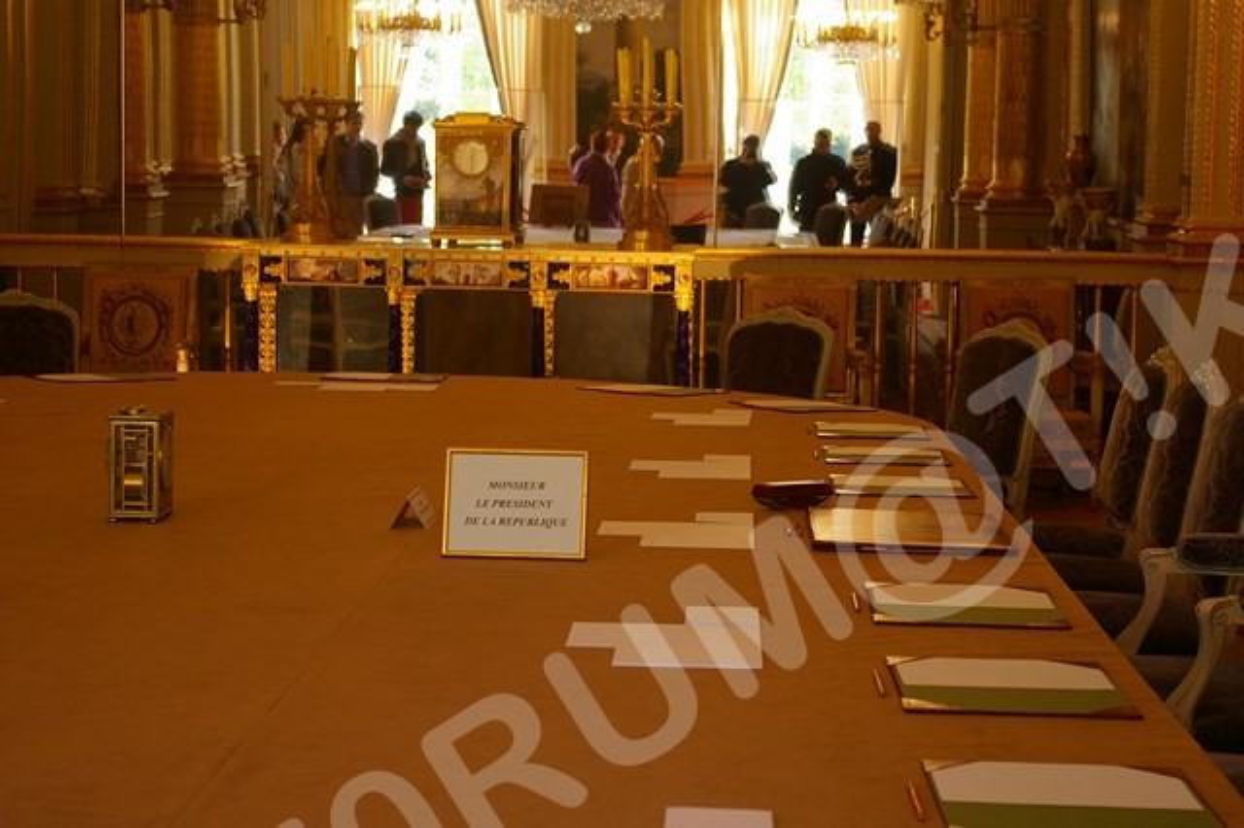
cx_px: 622
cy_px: 414
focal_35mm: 82
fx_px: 2849
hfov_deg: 24.6
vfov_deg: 16.5
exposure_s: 1/30
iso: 400
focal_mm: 55
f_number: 5.6
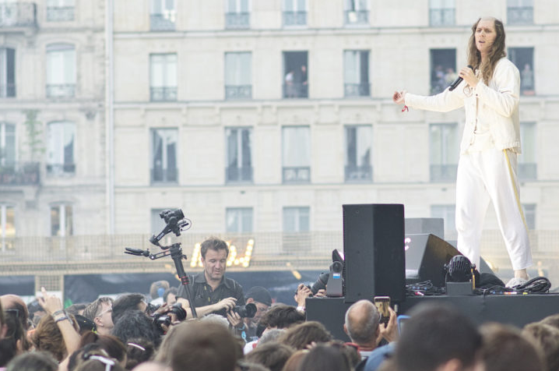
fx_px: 2817
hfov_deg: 11.3
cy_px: 158
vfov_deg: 7.5
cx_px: 352
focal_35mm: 182
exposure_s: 1/800
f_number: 2.8
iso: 640
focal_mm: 85
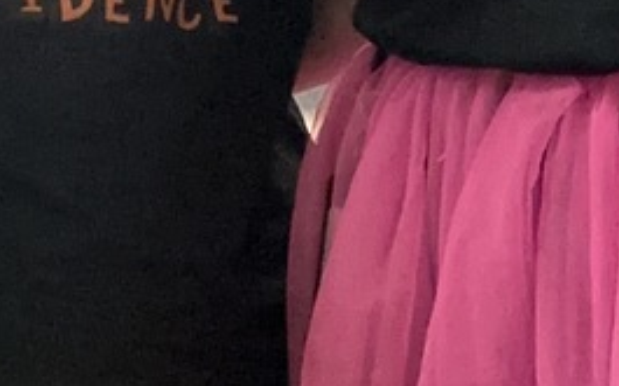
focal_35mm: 123
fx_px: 2073
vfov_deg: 10.3
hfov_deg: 16.7
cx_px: 16
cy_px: -166
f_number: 1.9
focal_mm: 2.69
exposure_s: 1/40
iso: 320
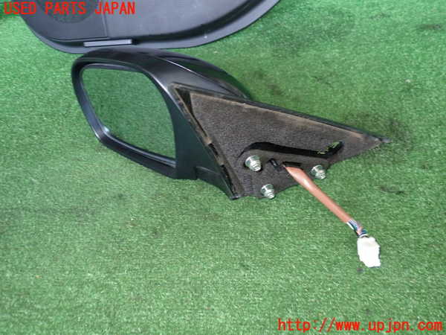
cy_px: 168
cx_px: 223
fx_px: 387
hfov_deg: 60.0
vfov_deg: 46.8
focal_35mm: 30
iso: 200
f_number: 2.3
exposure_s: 1/30
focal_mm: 5.4
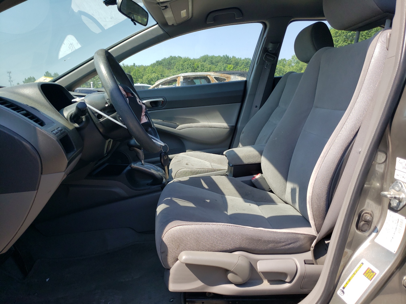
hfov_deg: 67.3
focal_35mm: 26
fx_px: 305
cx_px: 203
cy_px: 152
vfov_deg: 53.1
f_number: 1.5
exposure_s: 1/1111
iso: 50
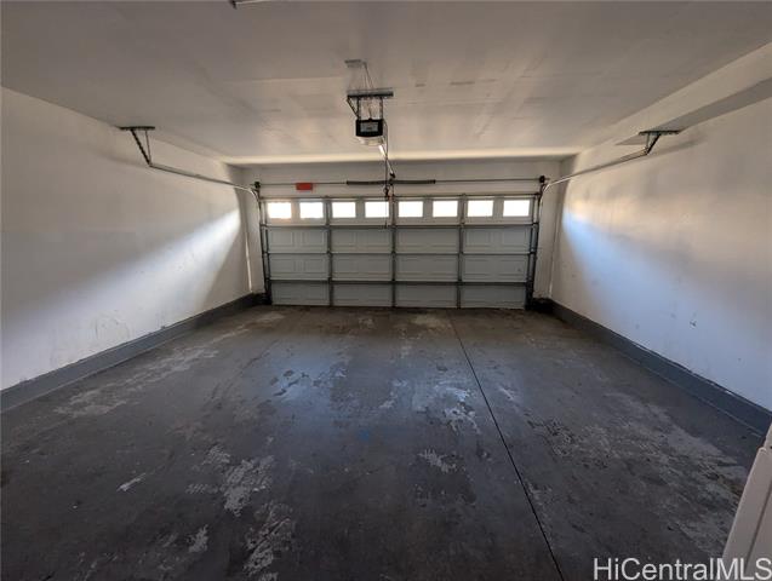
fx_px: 290
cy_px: 290
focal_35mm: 13
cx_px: 386
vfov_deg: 90.1
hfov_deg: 106.1
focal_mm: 1.95
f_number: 2.2
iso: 307
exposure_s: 1/112
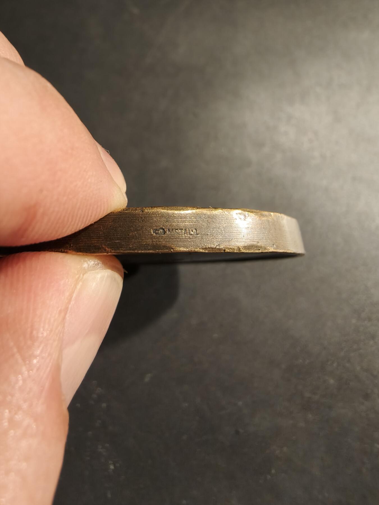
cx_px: 190
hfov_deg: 58.9
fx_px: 336
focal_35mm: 23
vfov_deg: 73.9
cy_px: 252
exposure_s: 1/100
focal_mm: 2.32
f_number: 2
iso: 200
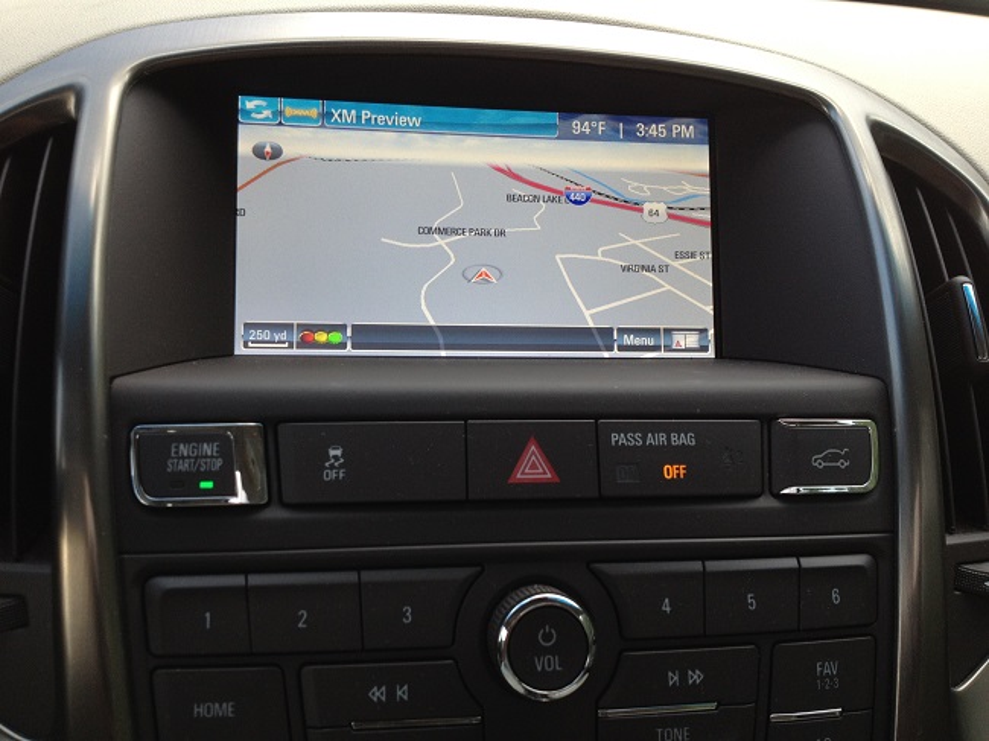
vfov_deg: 40.7
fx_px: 1000
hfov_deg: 52.6
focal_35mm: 35
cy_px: 370
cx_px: 494
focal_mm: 4.28
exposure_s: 1/120
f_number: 2.4
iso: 80
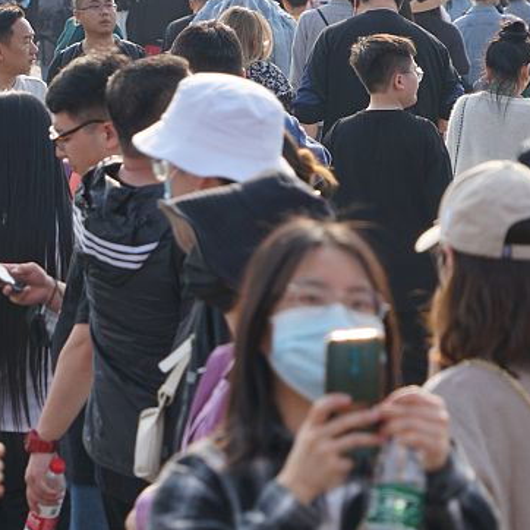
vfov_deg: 4.7
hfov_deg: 4.7
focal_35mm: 372
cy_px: 19
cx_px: 7
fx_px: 6444
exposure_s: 1/160
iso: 100
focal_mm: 132
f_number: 8
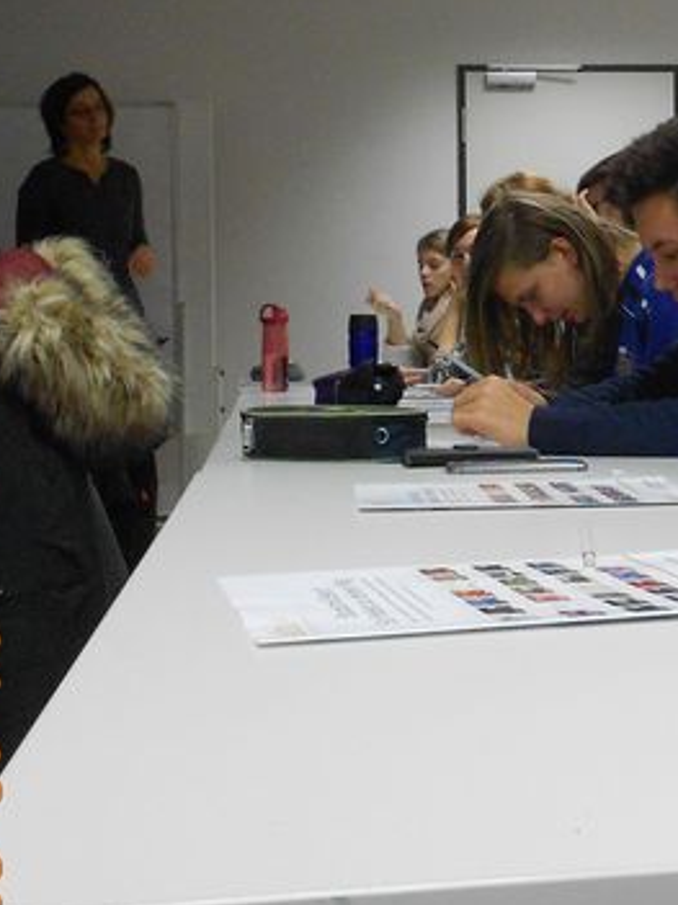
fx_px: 1437
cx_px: 553
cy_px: 351
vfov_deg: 34.8
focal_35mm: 55
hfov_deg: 26.0
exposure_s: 1/50
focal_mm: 4.6
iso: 400
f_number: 3.2
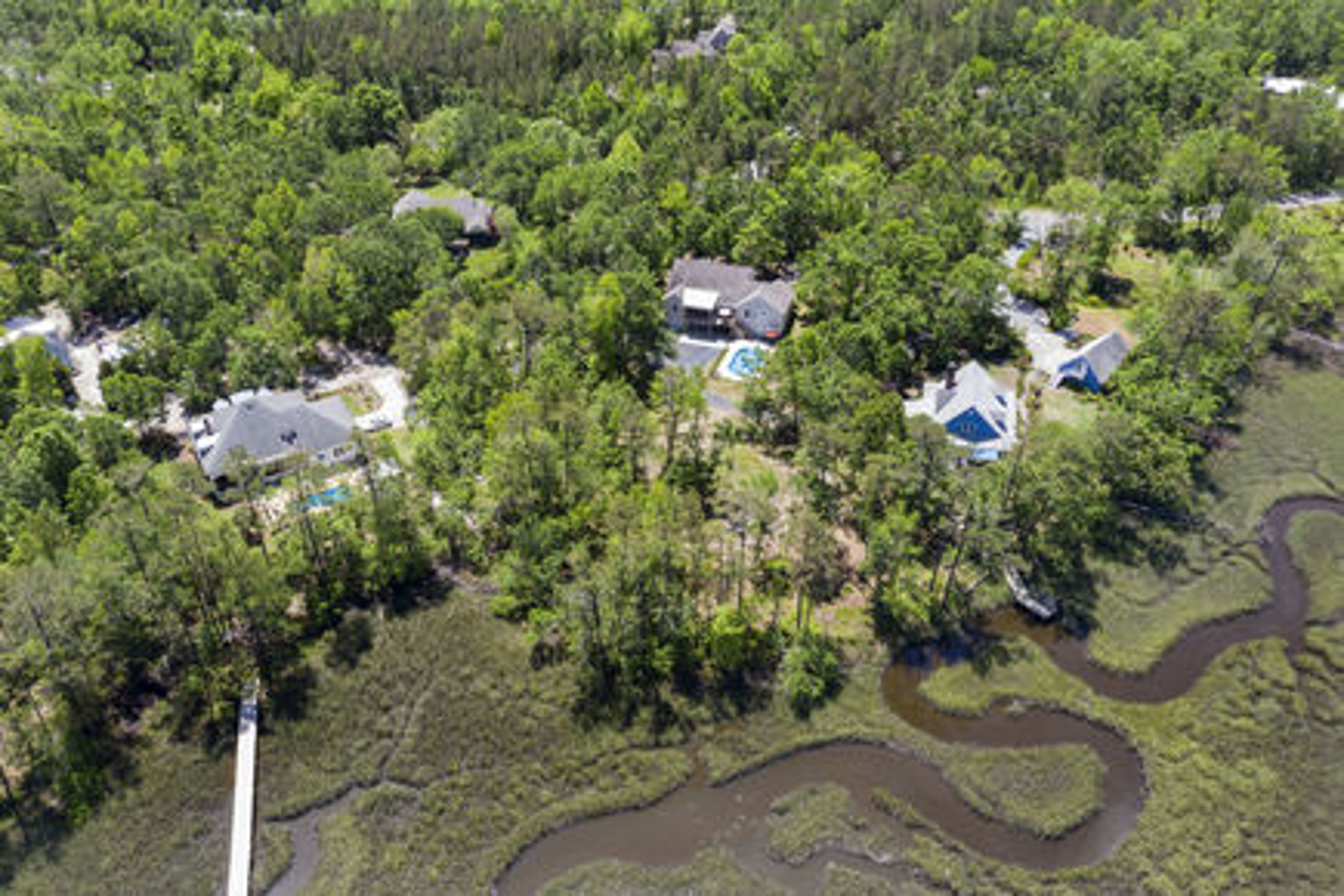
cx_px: 672
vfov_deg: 46.4
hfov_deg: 65.5
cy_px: 448
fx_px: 1045
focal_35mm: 28
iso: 100
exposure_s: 1/100
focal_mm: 10.26
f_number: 7.1
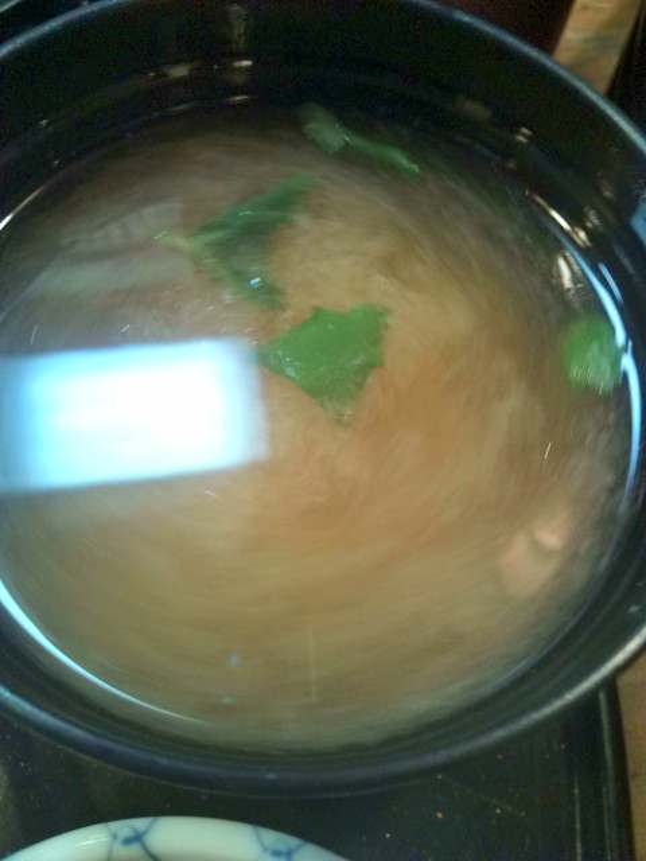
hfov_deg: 44.2
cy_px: 430
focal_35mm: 32
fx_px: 796
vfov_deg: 56.8
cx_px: 323
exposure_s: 1/3.85
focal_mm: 3.3
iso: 111
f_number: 2.8
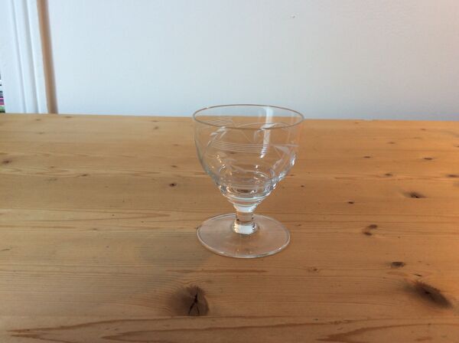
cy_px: 172
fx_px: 424
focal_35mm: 32
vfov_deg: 44.0
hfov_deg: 56.9
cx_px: 230
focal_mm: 3.3
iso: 50
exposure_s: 1/50
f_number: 2.4
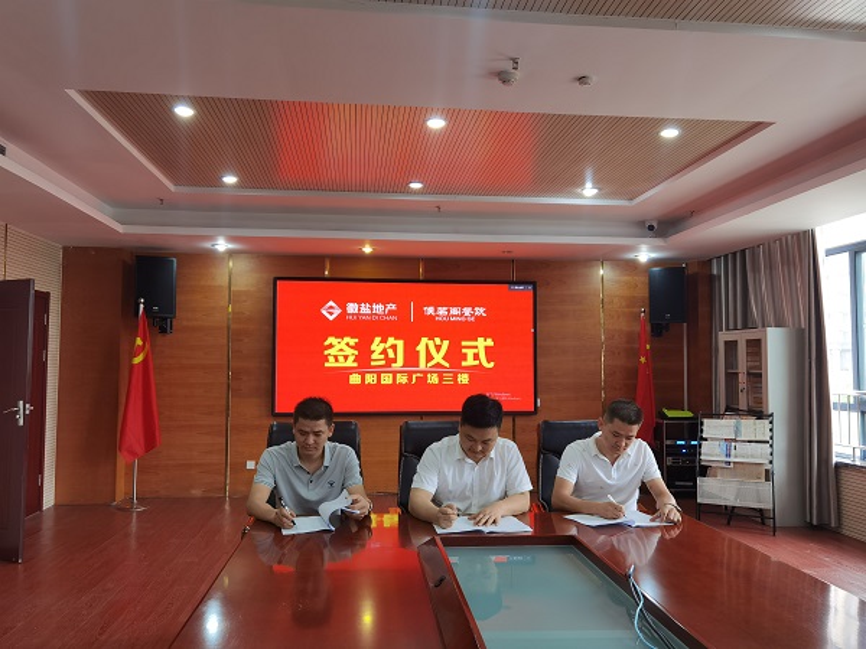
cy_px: 324
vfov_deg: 51.4
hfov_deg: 65.3
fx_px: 675
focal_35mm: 27
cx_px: 433
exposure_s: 1/100
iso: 160
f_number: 1.9
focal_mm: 6.71
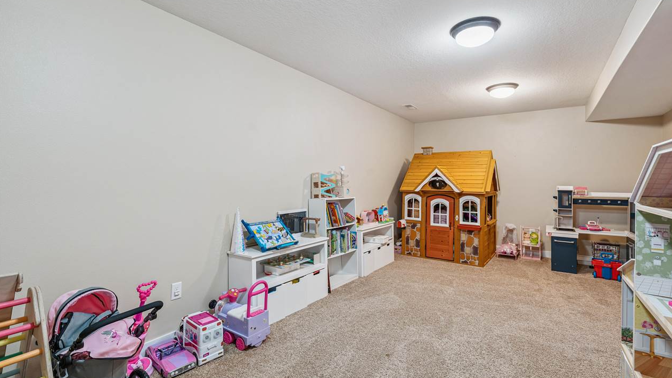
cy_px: 178
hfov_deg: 95.9
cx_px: 338
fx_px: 303
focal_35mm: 17
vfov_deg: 63.9
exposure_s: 1/4
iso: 400
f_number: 8
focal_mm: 16
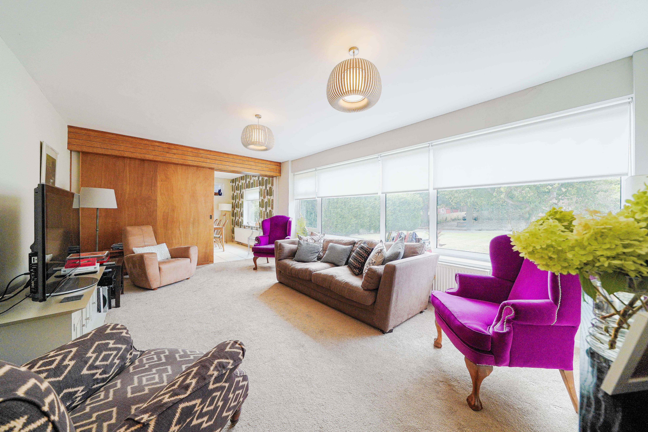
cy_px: 216
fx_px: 216
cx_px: 324
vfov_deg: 90.0
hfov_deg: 112.6
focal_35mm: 12
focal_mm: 12
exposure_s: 1/60
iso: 500
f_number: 5.6
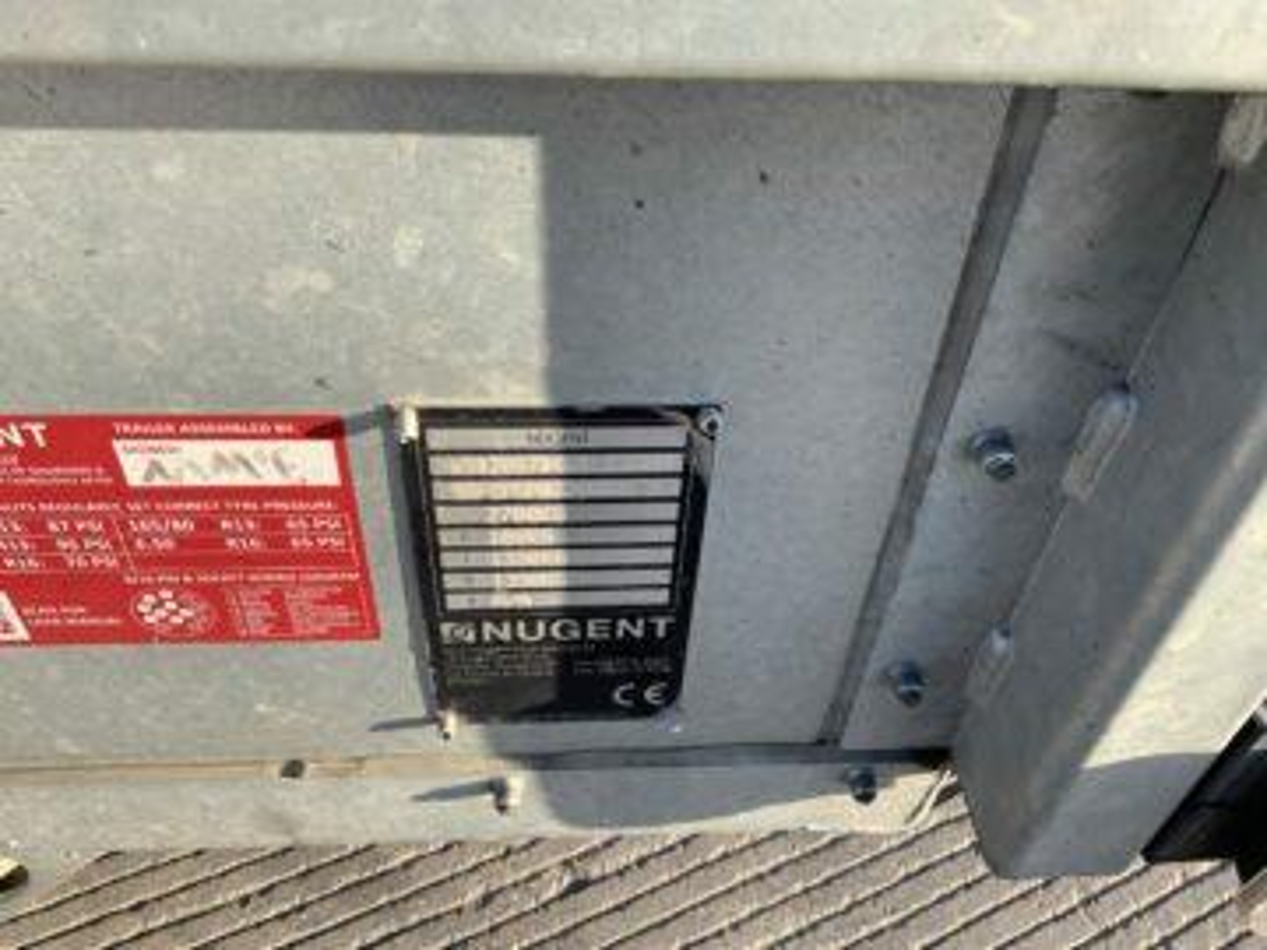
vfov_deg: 48.2
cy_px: 475
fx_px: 1061
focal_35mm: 29
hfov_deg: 61.7
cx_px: 634
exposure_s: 1/353
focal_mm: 3
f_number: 1.8
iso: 16
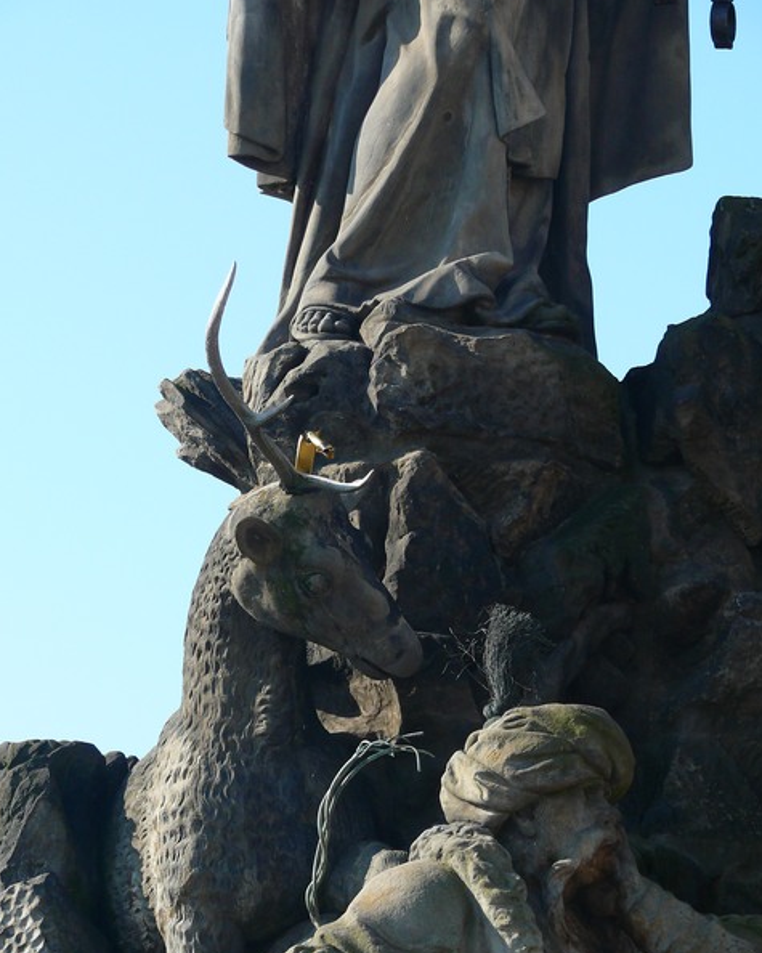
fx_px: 4032
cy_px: 576
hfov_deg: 10.8
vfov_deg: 13.5
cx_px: 348
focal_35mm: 143
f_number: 4
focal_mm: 24.4
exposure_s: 1/200
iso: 100
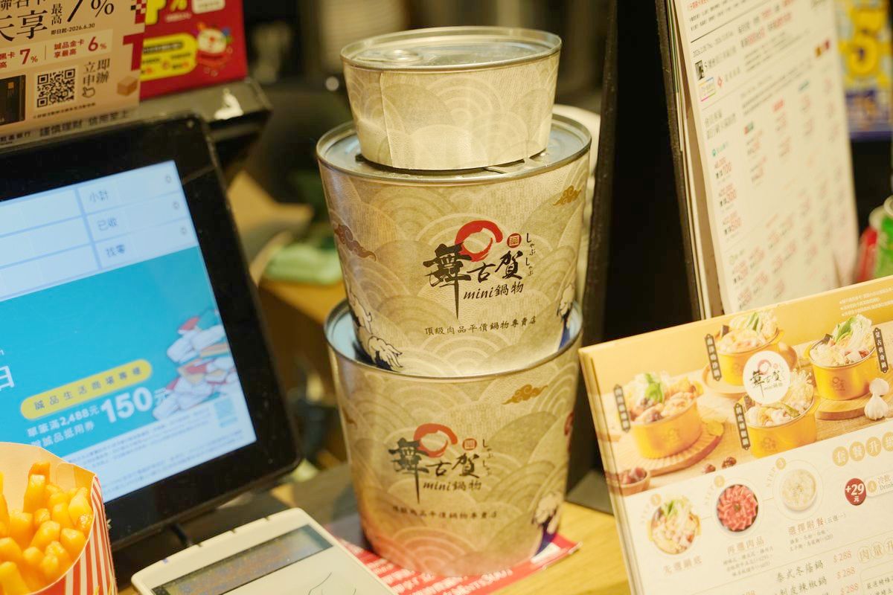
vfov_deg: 27.0
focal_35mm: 50
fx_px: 1240
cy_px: 298
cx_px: 446
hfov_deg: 39.6
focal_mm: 50
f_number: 4
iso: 1000
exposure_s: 1/160
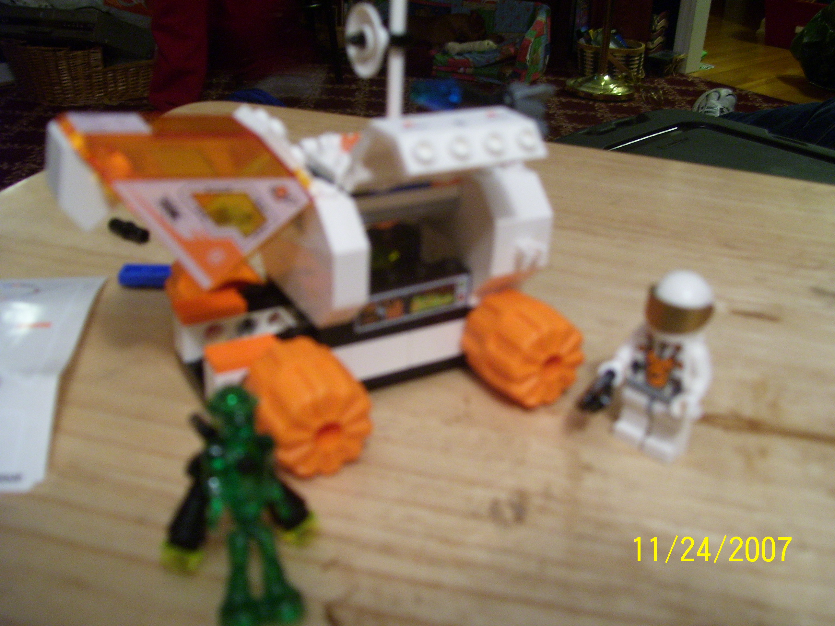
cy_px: 313
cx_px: 418
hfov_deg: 50.1
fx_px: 893
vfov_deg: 38.7
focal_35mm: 37
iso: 160
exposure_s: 1/8
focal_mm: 6
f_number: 2.7
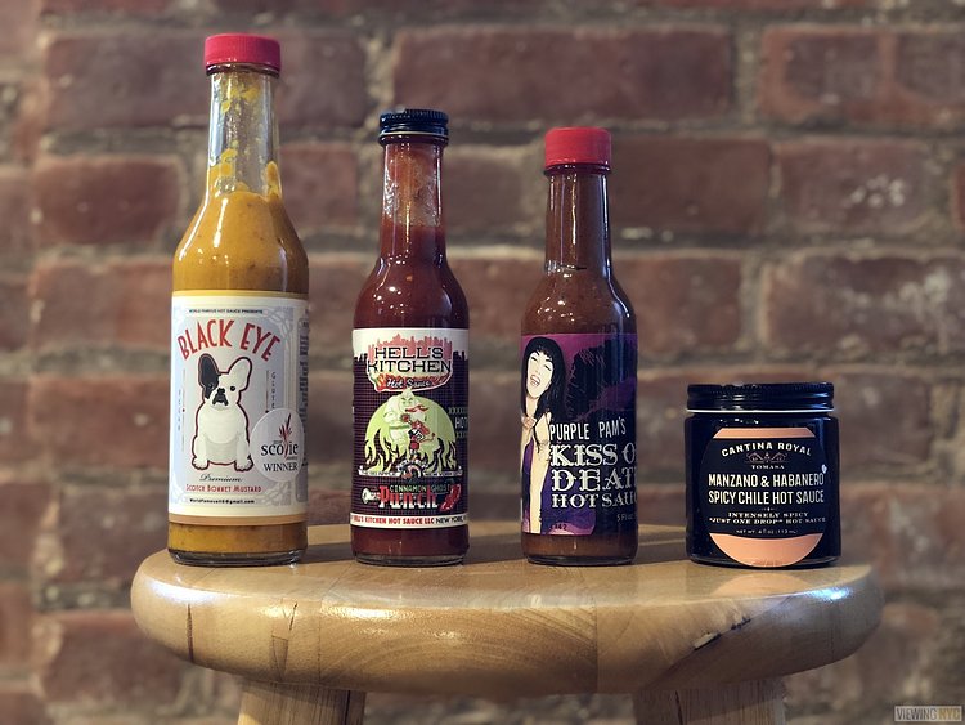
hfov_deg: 36.8
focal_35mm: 52
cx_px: 482
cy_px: 362
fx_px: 1450
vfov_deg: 28.0
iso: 160
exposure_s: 1/11
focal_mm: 6
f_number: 2.4
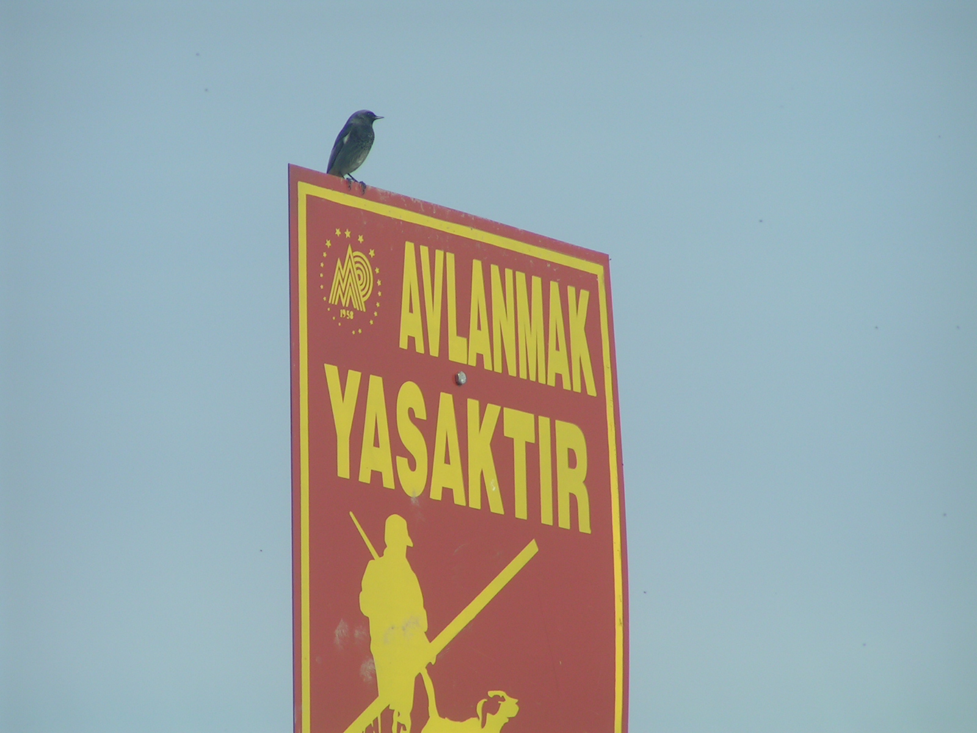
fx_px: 9596
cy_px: 366
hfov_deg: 5.8
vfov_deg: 4.4
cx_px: 488
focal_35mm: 340
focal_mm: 52
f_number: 4
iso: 50
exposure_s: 1/1000
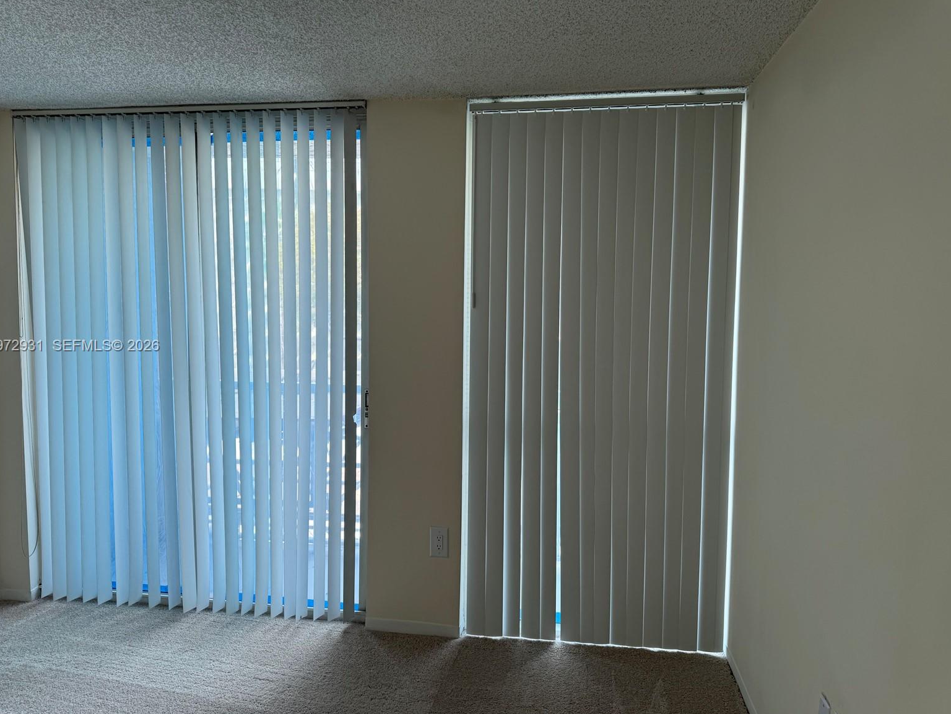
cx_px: 462
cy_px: 346
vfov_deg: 54.9
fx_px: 687
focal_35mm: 25
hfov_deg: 69.4
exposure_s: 1/224
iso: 64
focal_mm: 6.76
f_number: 1.78
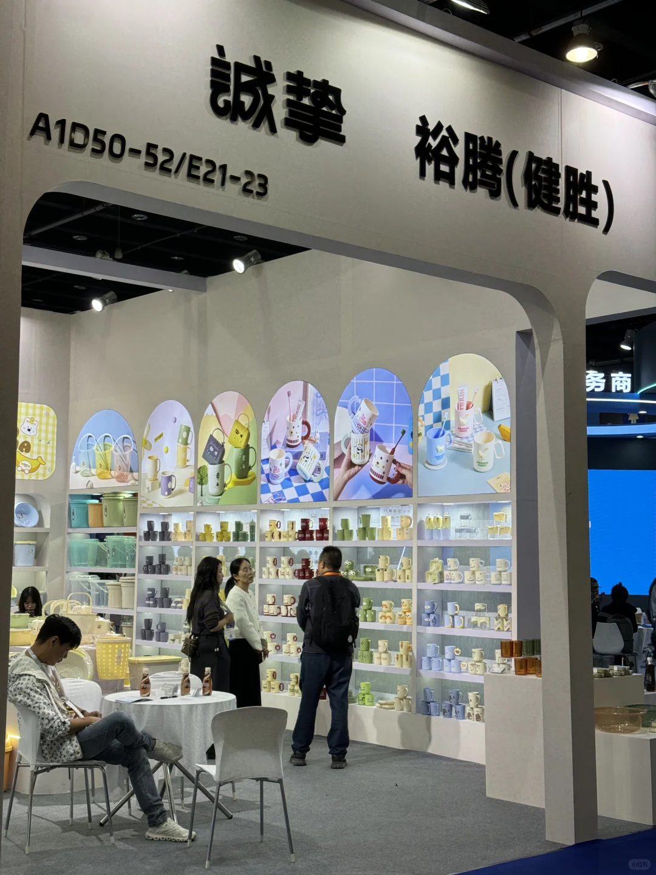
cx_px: 328
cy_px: 438
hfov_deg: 30.3
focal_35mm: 48
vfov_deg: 39.7
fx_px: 1213
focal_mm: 6.86
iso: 64
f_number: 1.78
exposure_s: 1/264
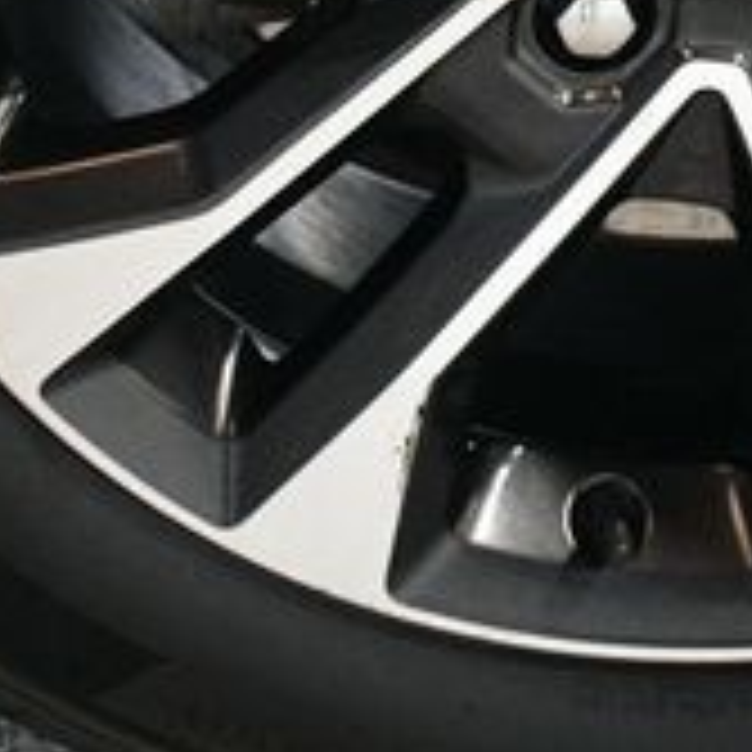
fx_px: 4793
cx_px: 734
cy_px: -117
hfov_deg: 8.9
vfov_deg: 8.9
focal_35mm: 195
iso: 3600
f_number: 4.5
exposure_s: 1/60
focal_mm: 40
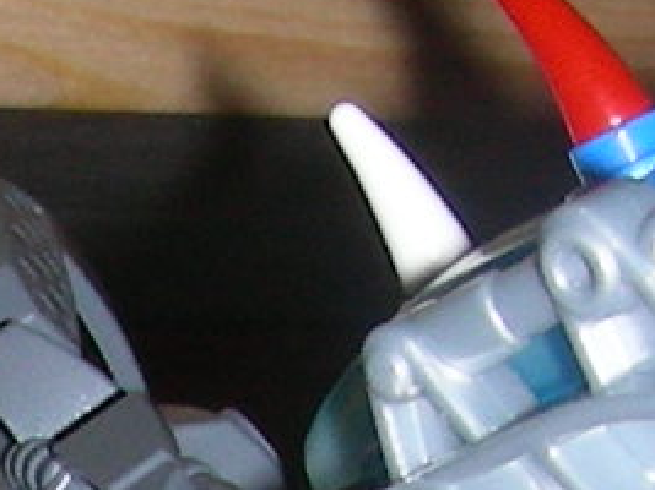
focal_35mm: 292
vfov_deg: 5.0
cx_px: -282
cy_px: 1100
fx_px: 5523
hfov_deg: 6.7
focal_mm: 6.3
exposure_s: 1/60.1
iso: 50
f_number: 6.8
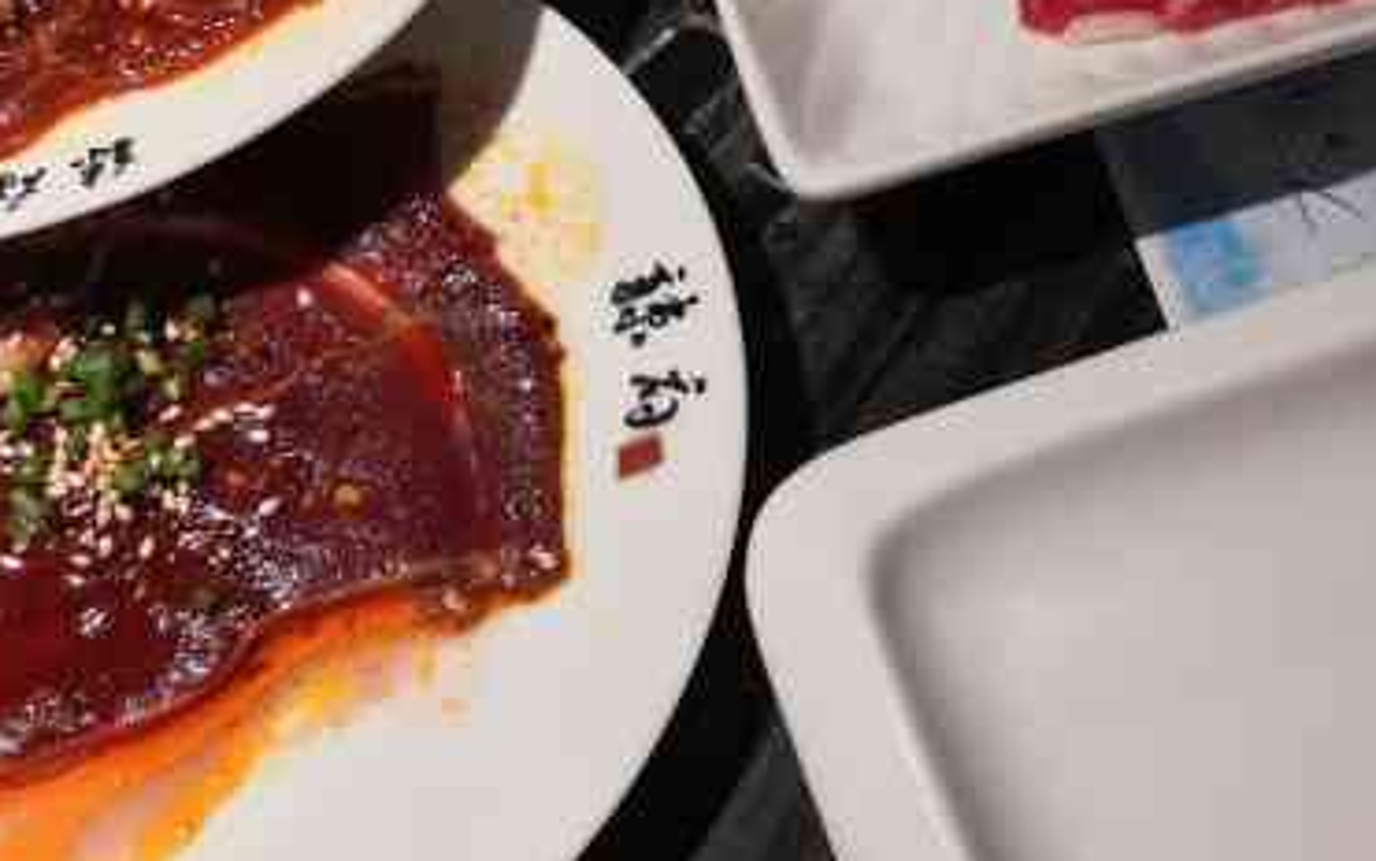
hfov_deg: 37.3
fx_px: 2025
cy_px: 128
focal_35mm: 54
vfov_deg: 23.5
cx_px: 849
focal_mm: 3.95
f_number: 1.8
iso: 125
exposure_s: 1/50
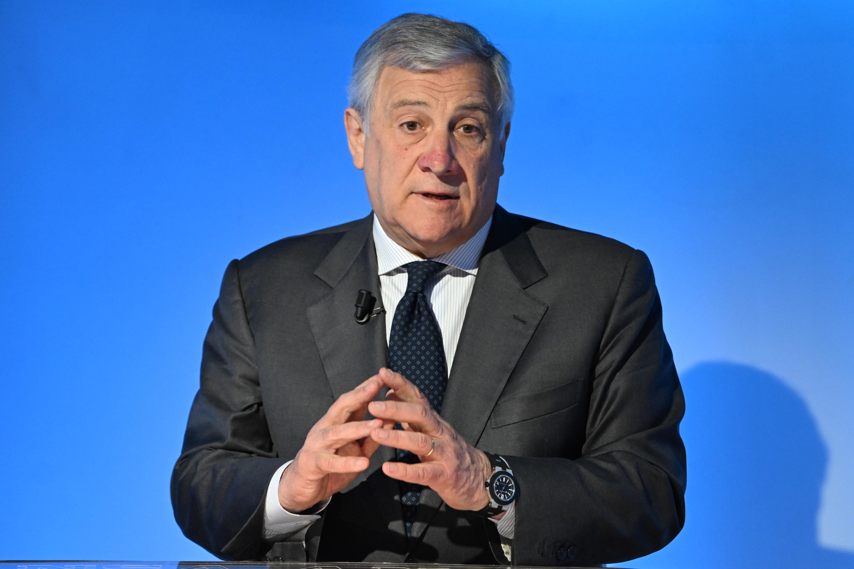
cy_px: 284
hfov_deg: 13.1
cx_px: 427
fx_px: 3724
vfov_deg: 8.7
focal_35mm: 157
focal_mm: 105
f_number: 4.5
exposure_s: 1/200
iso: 2000
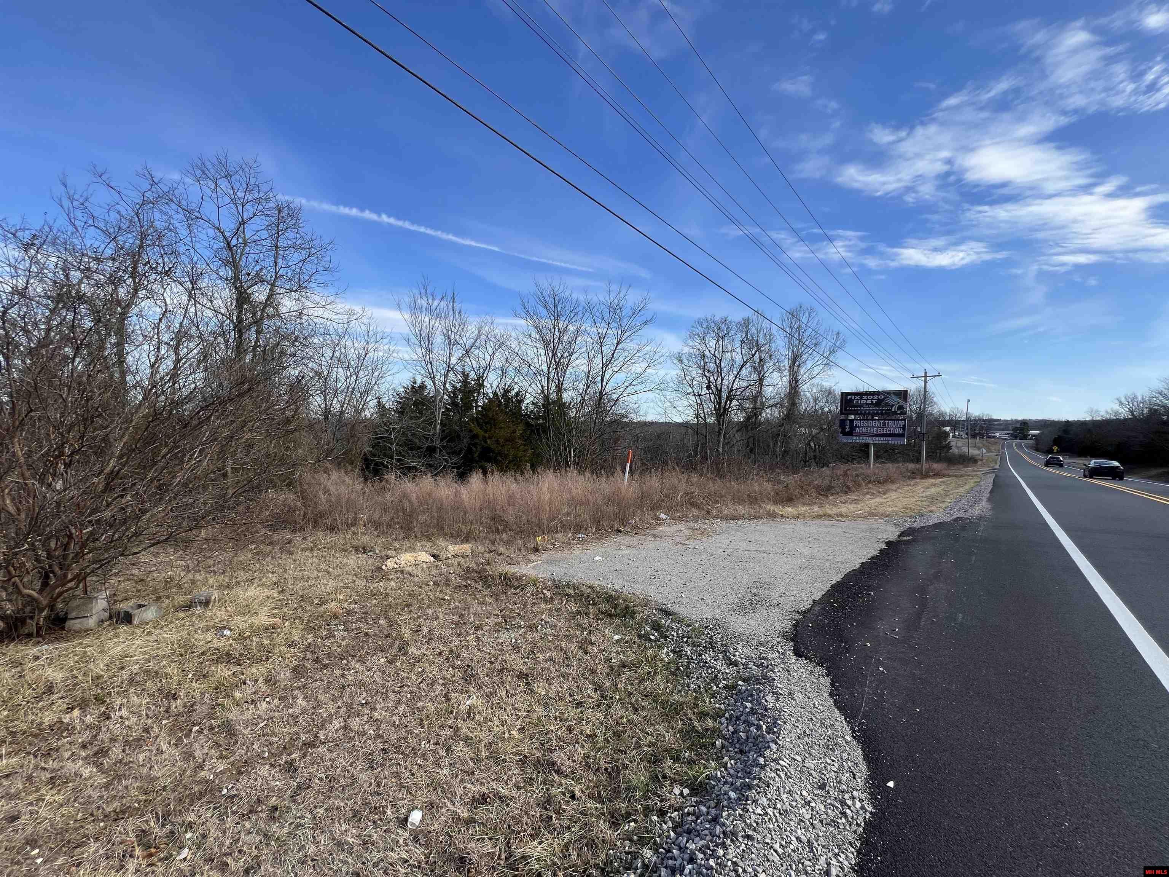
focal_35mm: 13
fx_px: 439
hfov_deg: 106.2
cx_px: 584
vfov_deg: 89.9
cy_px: 438
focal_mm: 1.57
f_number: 1.8
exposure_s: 1/1074
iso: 32
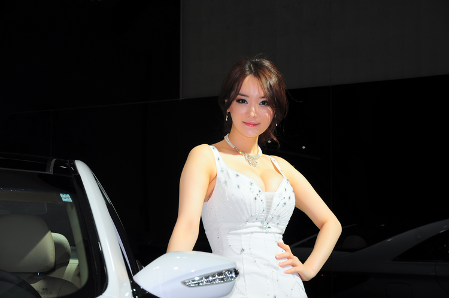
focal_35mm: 82
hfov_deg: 24.6
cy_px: 149
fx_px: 1028
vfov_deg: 16.5
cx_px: 224
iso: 200
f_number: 5.3
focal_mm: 55
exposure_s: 1/160
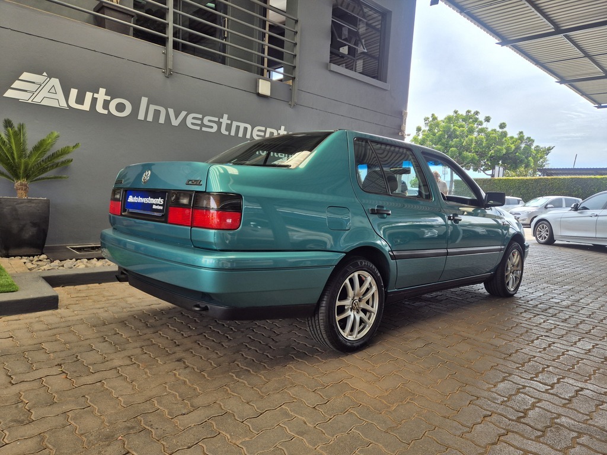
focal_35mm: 23
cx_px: 304
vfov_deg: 58.9
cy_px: 228
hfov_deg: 73.9
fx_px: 403
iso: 25
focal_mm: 5.4
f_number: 1.8
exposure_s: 1/552
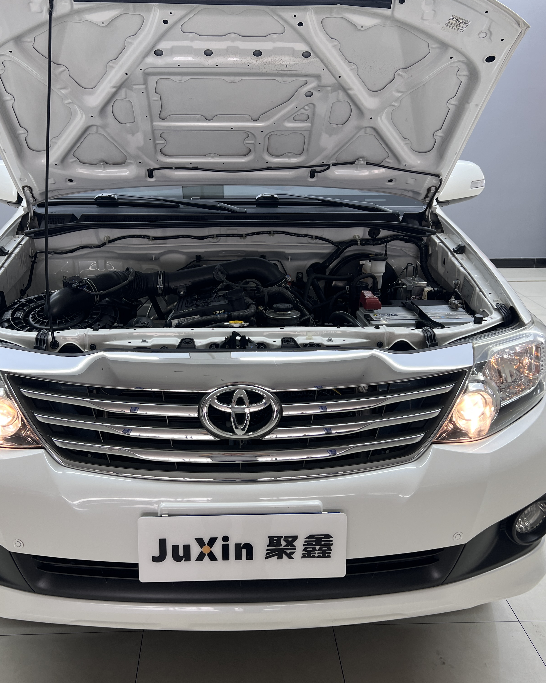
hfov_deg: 43.3
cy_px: 340
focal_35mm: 34
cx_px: 245
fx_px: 687
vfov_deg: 52.8
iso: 40
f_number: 1.5
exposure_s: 1/100
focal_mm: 5.7
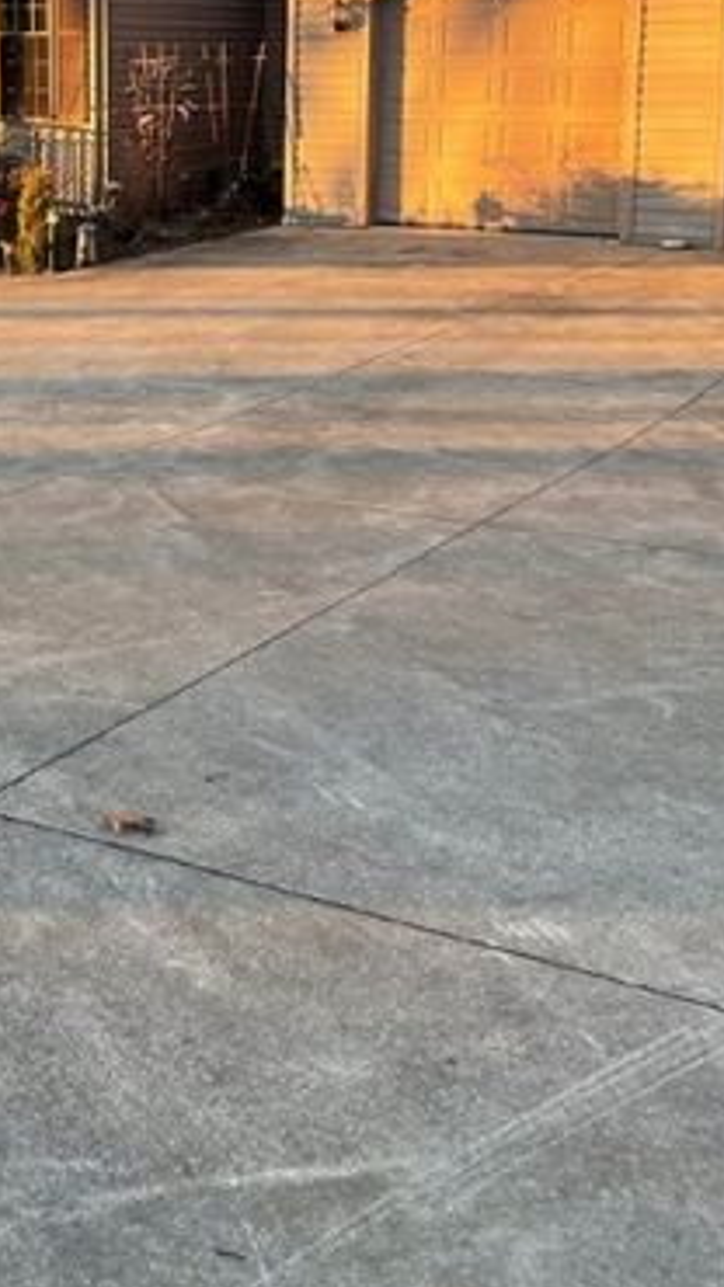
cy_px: 301
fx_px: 1741
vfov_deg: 39.3
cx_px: 125
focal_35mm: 51
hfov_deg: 23.1
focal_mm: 4.2
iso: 50
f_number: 1.6
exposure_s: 1/359
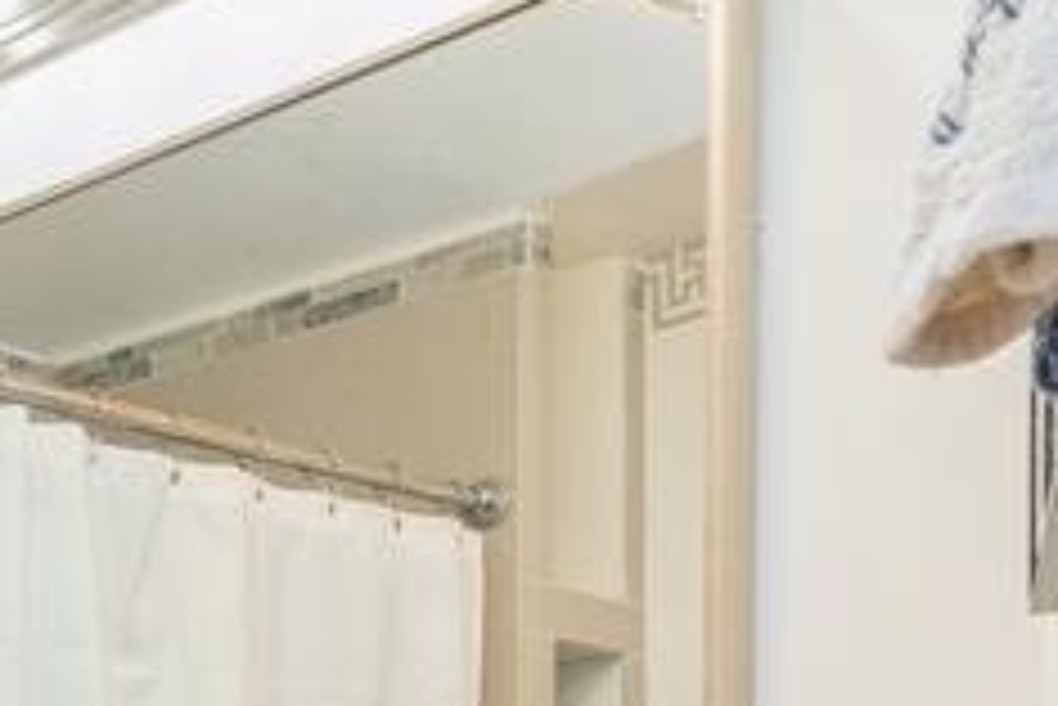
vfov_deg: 16.0
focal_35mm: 74
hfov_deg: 23.6
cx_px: -378
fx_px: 2176
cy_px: 1228
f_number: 11
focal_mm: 17
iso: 100
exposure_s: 1/2.5
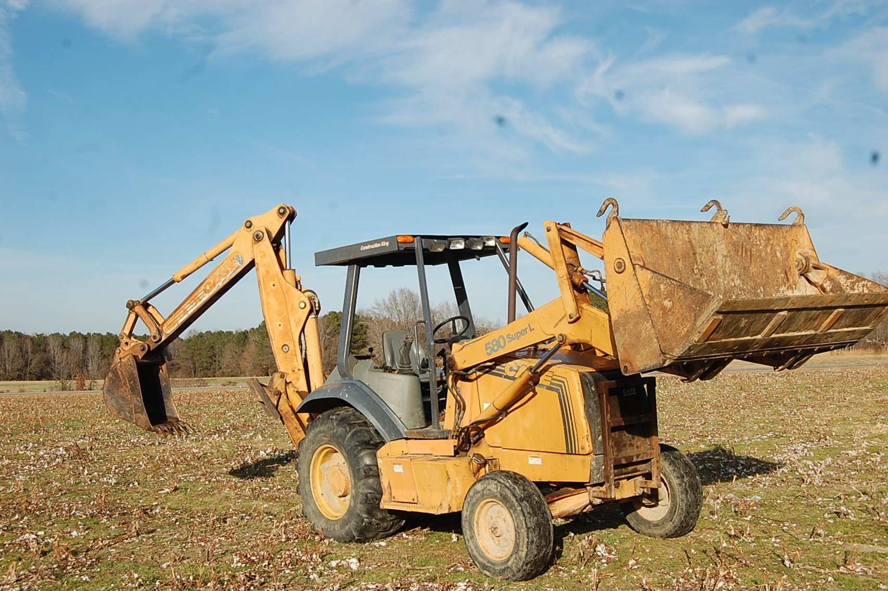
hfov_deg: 49.6
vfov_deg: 34.1
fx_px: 961
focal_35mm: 39
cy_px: 296
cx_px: 444
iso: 200
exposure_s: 1/320
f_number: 9
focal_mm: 26
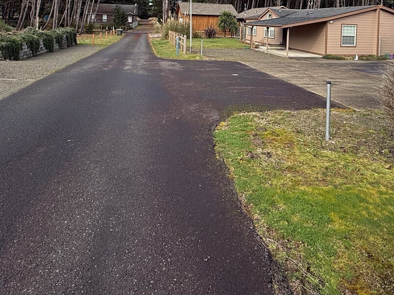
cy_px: 27
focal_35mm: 28
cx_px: 243
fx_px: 319
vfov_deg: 45.0
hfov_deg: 62.7
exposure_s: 1/1017
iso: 50
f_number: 2.2
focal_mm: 2.22
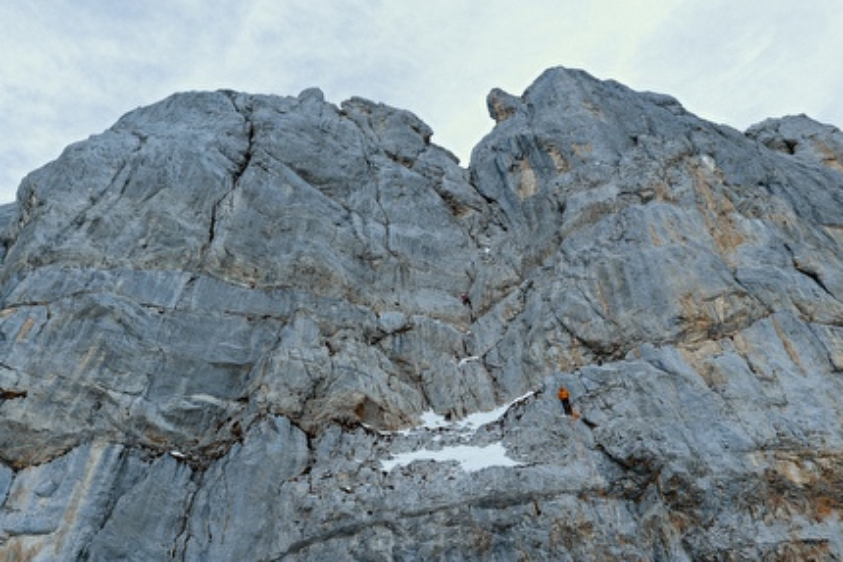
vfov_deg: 46.4
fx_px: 656
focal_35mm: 28
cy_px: 281
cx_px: 422
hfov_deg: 65.5
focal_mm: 14.45
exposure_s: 1/50
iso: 125
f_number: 2.8
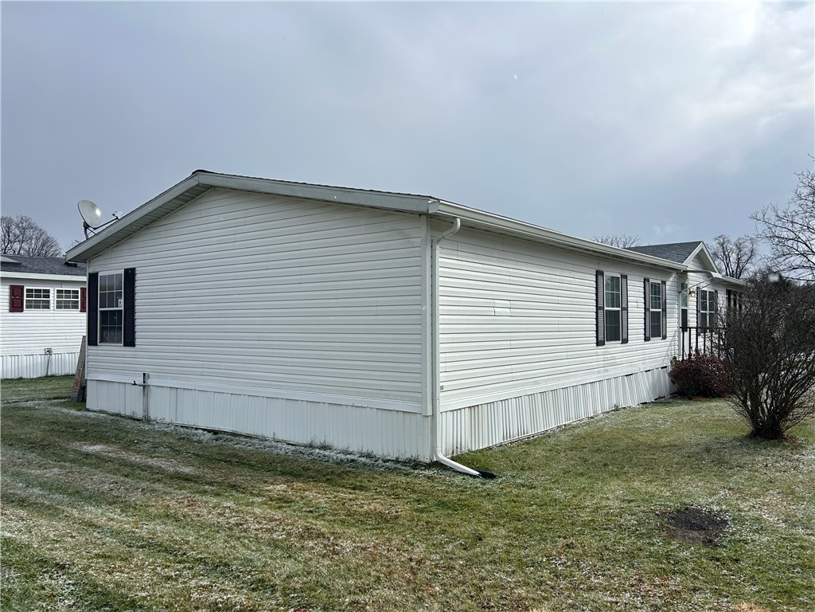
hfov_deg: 67.3
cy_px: 306
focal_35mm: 26
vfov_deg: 53.1
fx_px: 612
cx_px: 408
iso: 50
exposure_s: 1/5882
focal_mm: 5.7
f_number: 1.5
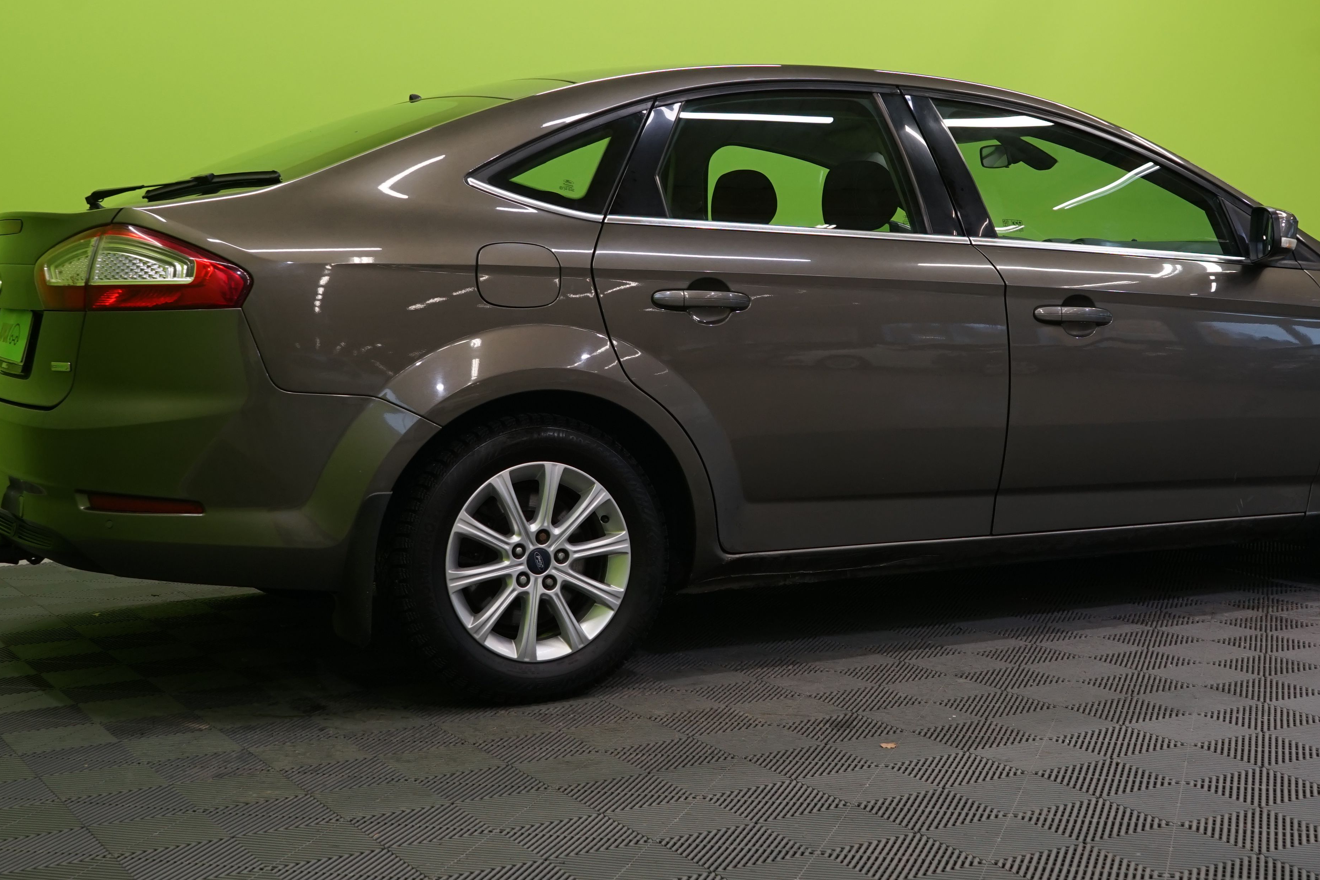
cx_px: 757
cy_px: 363
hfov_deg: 36.2
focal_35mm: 55
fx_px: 2017
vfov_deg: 24.6
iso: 500
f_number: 6.3
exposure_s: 1/30
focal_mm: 34
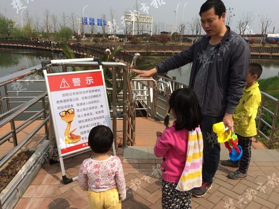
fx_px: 234
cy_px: 104
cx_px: 140
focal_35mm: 29
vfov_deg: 48.2
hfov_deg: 61.7
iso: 32
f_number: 2.2
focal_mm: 4.15
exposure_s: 1/3165
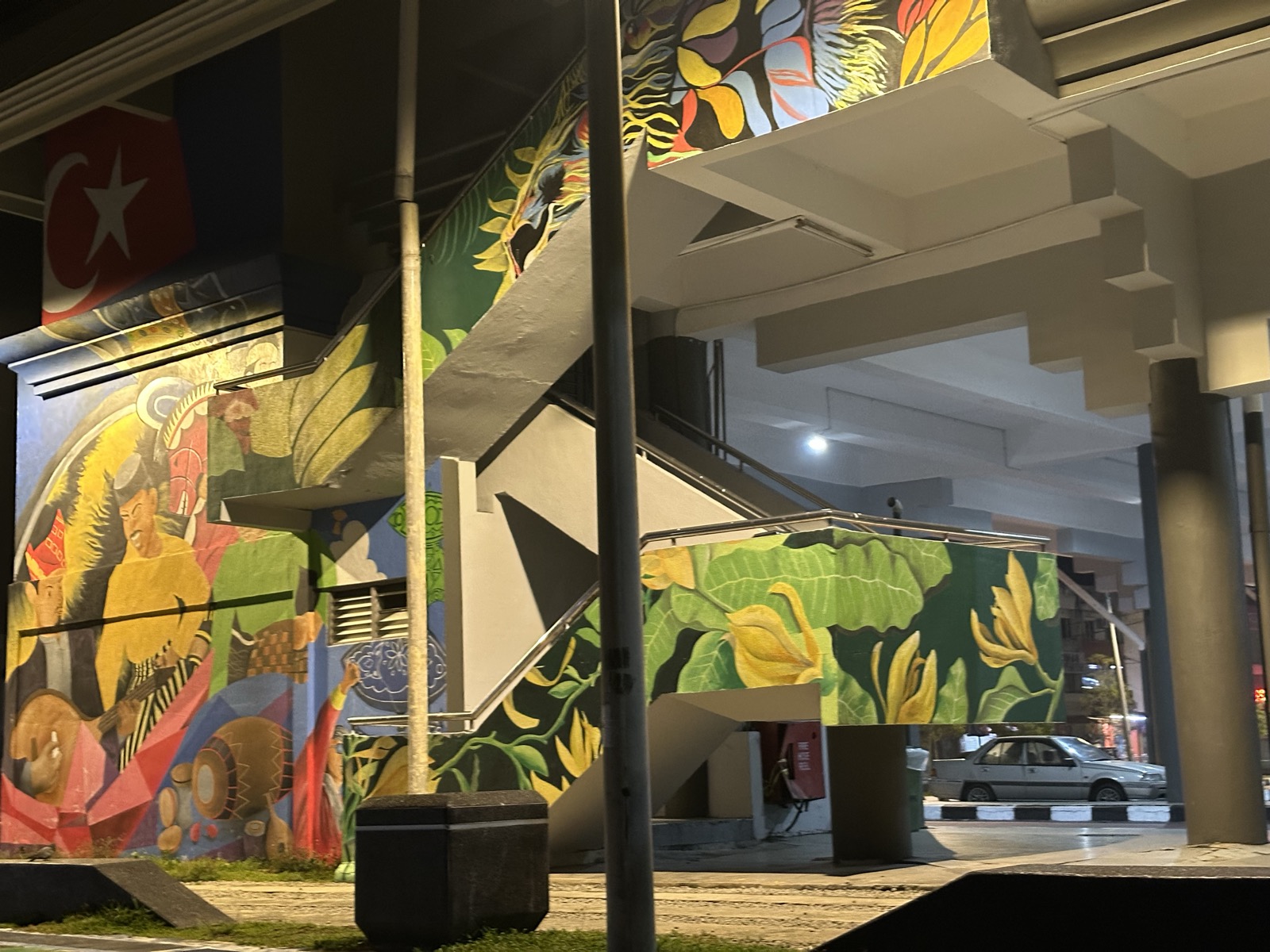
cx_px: 635
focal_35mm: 48
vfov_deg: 30.3
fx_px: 1761
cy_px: 476
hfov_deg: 39.7
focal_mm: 6.86
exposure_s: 1/33
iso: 500
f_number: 1.78
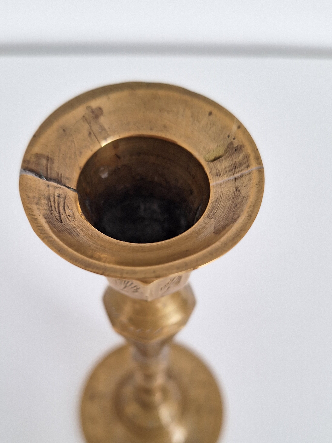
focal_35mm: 32
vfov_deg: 56.1
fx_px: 409
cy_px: 277
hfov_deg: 44.1
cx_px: 147
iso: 64
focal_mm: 5.54
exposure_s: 1/50
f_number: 1.8
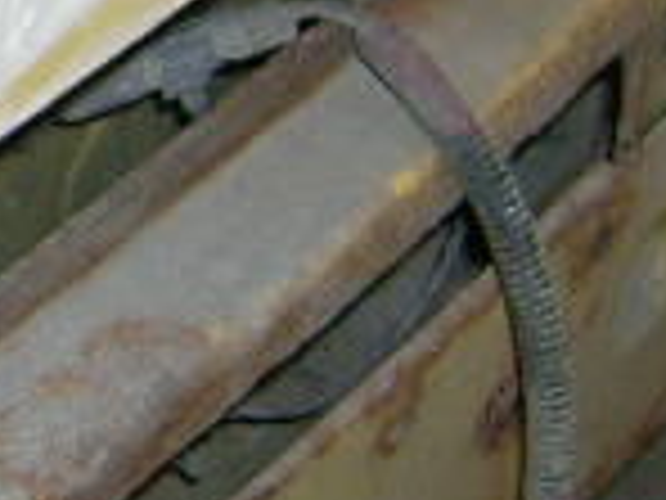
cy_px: -81
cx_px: -252
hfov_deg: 12.6
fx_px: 2905
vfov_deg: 9.7
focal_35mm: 151
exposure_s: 1/60
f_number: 2.8
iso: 100
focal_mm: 5.95
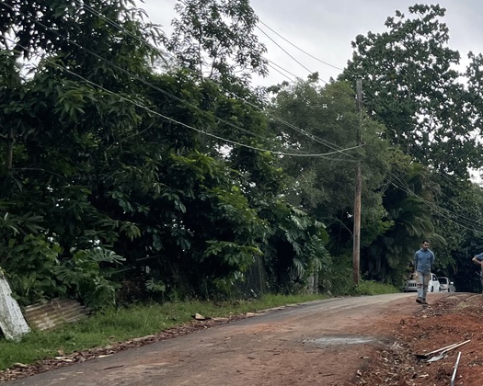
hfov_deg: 29.7
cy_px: 262
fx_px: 829
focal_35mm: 58
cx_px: 513
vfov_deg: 26.1
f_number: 1.6
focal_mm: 4.2
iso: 32
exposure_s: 1/636
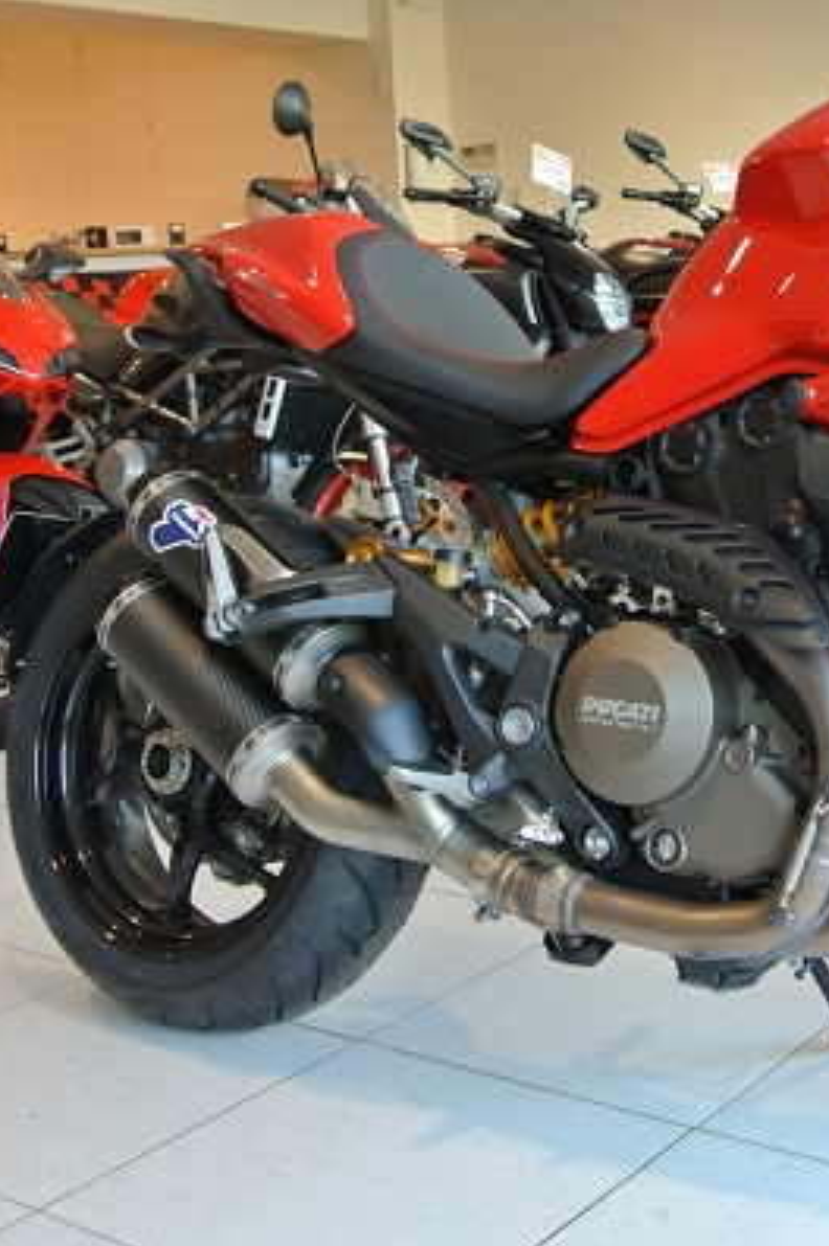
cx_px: 656
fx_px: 1834
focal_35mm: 53
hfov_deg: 25.1
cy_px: 626
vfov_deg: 37.5
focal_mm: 13.1
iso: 560
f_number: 4
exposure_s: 1/60
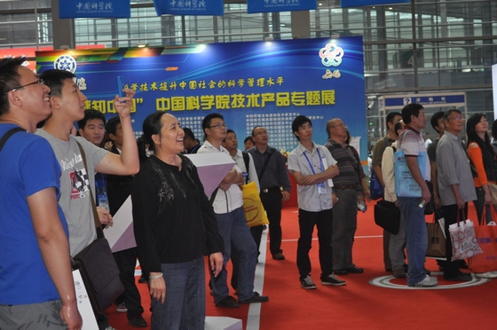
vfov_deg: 18.9
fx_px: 993
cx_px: 248
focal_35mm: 72
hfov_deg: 28.1
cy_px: 165
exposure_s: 1/60
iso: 800
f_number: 5.3
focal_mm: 48
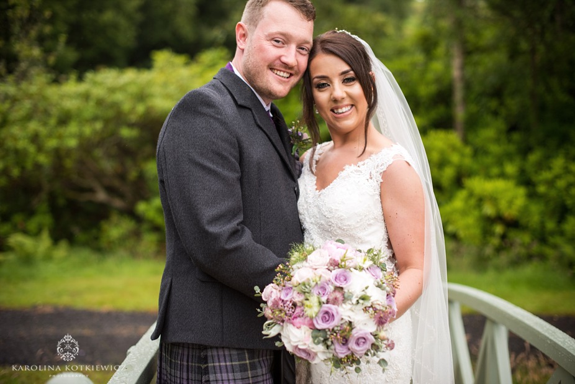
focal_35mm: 50
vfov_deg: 27.0
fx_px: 799
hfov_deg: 39.6
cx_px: 288
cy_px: 192
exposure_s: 1/400
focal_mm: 50
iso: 280
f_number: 2.2
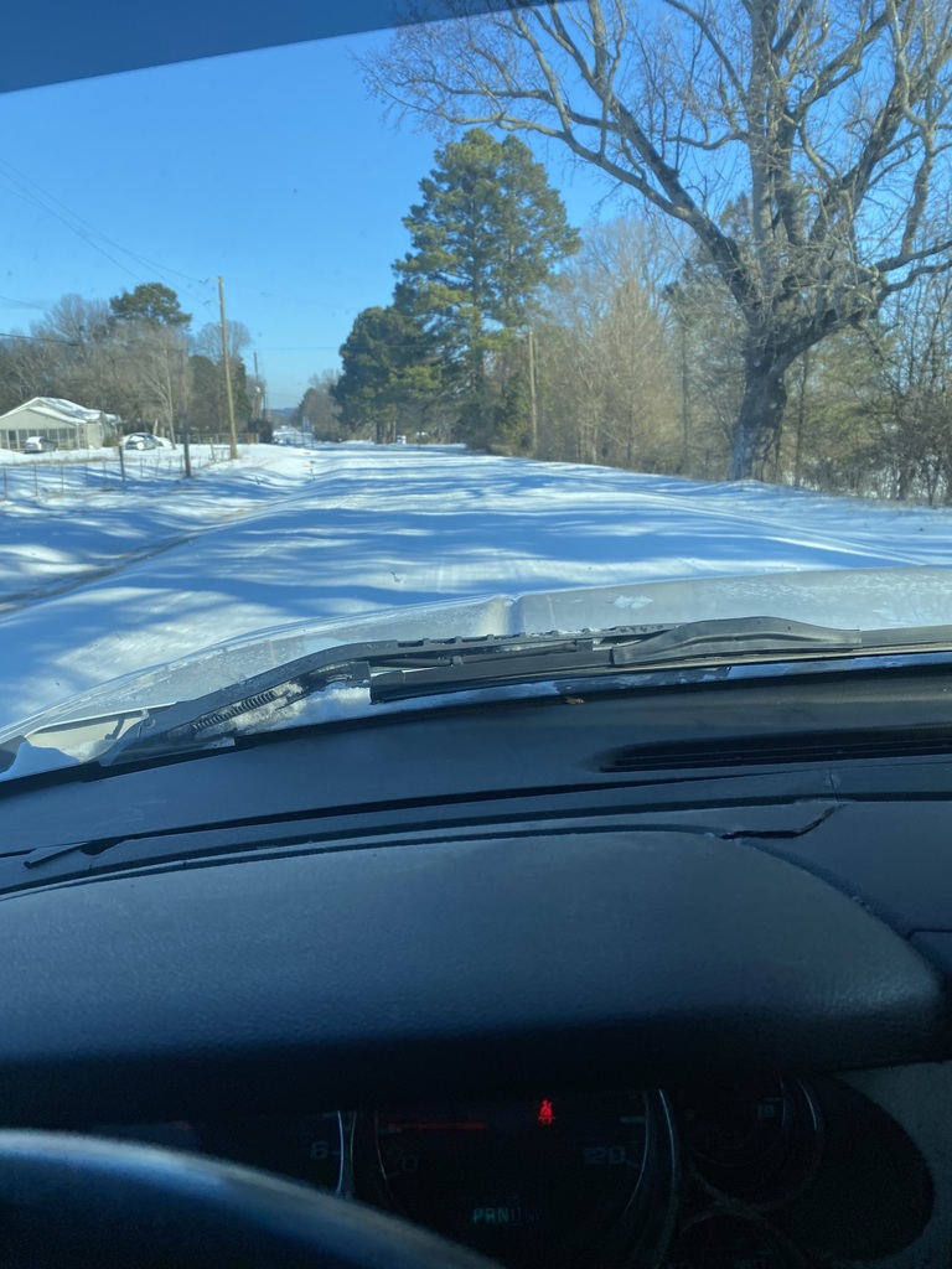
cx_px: 476
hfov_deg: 53.1
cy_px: 634
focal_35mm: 26
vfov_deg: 67.3
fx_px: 953
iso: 32
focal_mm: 4.25
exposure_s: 1/1114
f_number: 1.8
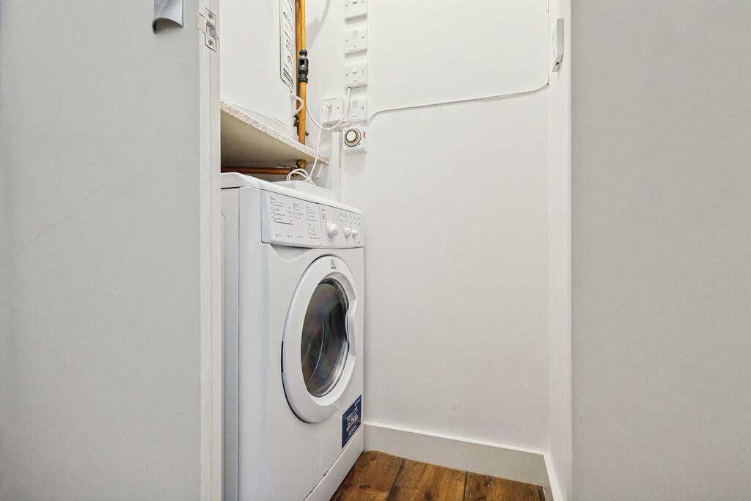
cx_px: 376
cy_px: 250
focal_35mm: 16
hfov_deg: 96.7
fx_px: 334
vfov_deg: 73.8
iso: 3200
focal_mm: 16
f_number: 5
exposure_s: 1/40
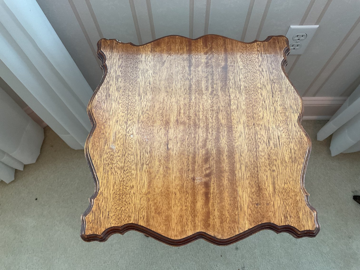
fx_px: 302
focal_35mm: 29
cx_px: 180
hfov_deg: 61.7
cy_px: 135
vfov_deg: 48.2
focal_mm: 3
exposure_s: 1/60
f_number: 1.8
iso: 125
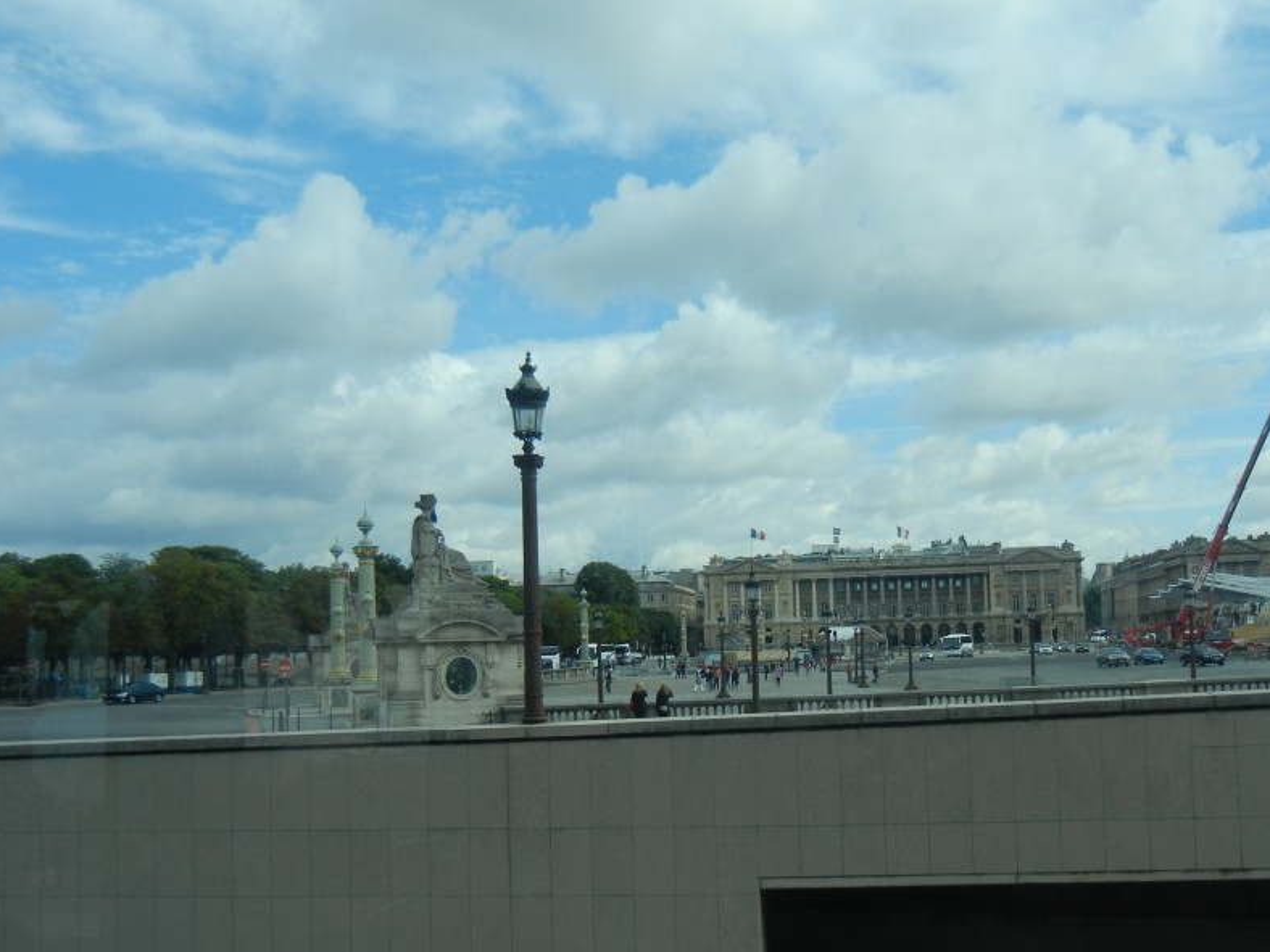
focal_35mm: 39
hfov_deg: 47.6
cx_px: 767
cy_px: 565
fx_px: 1431
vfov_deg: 36.7
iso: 160
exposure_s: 1/473
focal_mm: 5.4
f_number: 7
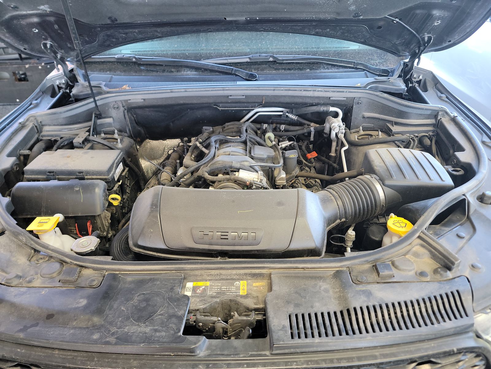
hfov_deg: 71.6
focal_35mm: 24
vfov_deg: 56.8
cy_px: 184
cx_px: 246
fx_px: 340
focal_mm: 6.7
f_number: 1.8
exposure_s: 1/59
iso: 281
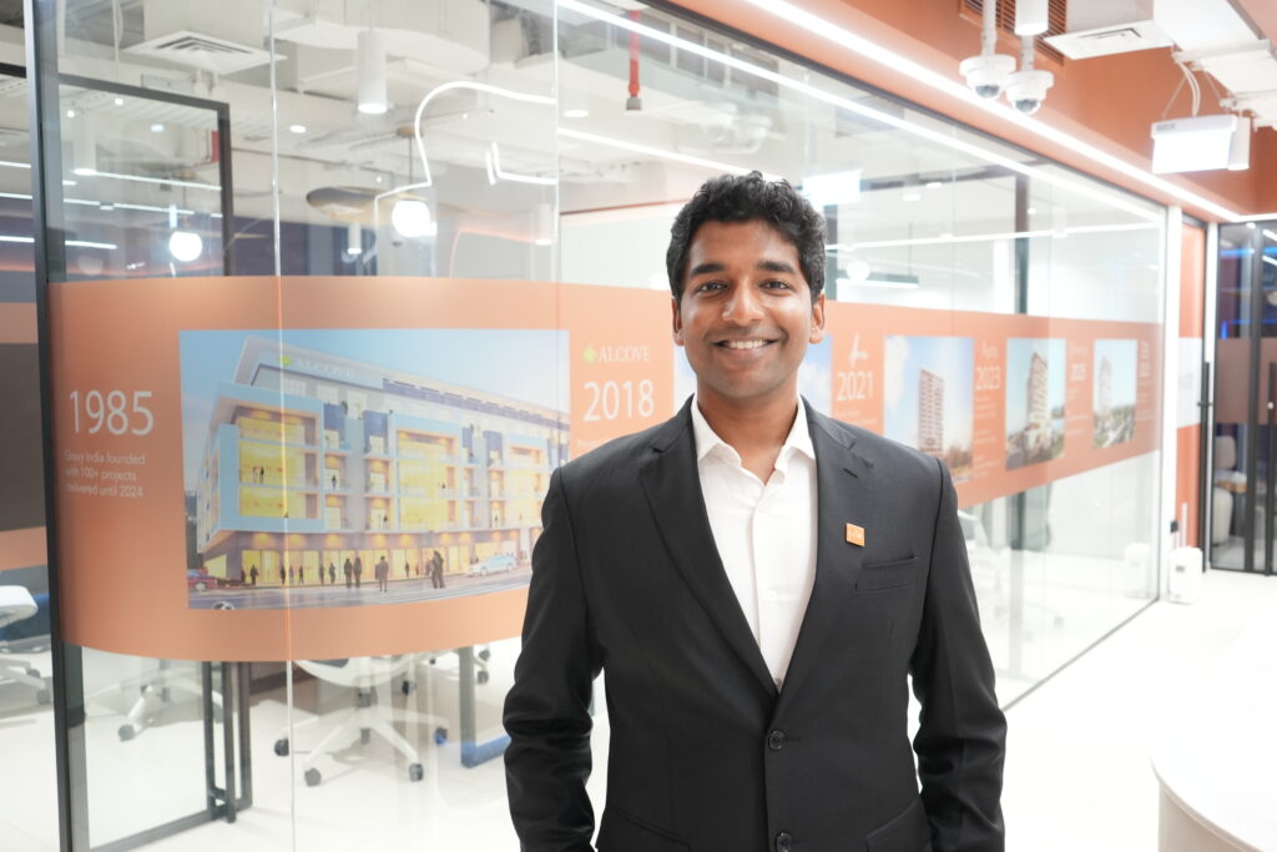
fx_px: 1100
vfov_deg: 42.3
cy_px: 426
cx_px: 638
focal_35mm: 31
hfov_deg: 60.3
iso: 2000
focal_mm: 31
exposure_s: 1/40
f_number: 5.6
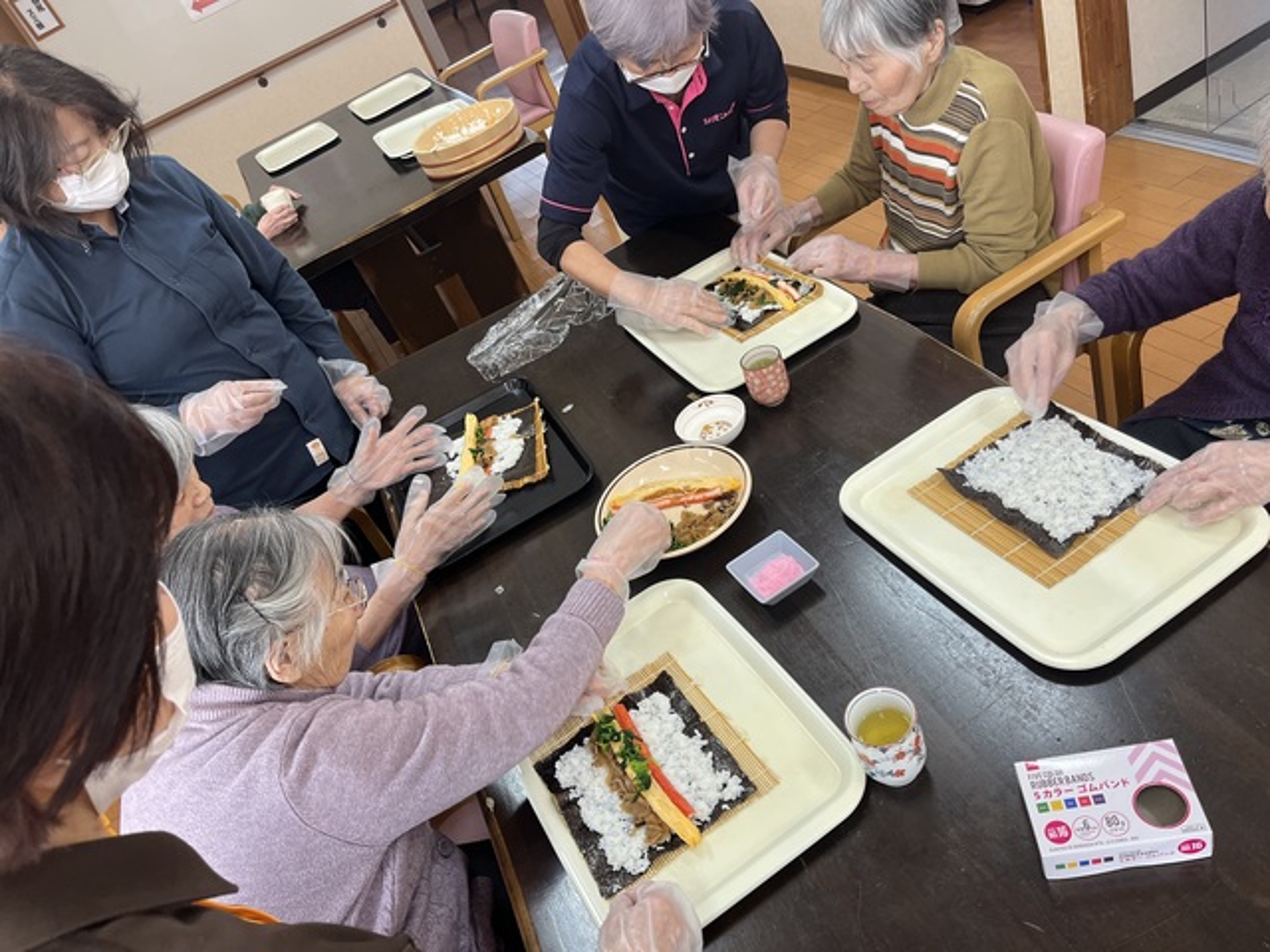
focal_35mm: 26
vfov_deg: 53.1
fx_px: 954
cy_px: 476
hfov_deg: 67.3
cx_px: 635
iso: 125
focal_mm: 5.1
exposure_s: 1/88
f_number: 1.6
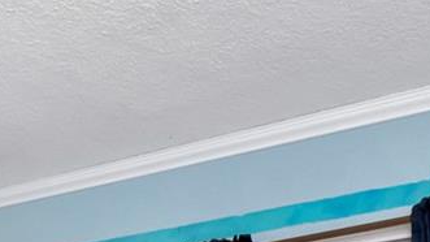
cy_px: 546
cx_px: 74
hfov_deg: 24.9
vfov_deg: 12.1
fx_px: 952
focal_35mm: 84
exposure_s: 1/125
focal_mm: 11
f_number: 14
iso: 800
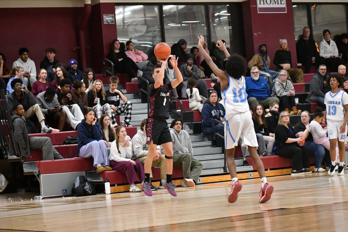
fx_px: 1131
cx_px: 174
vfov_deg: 11.7
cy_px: 116
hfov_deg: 17.5
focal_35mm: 117
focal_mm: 78
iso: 12800
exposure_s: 1/400
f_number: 4.8
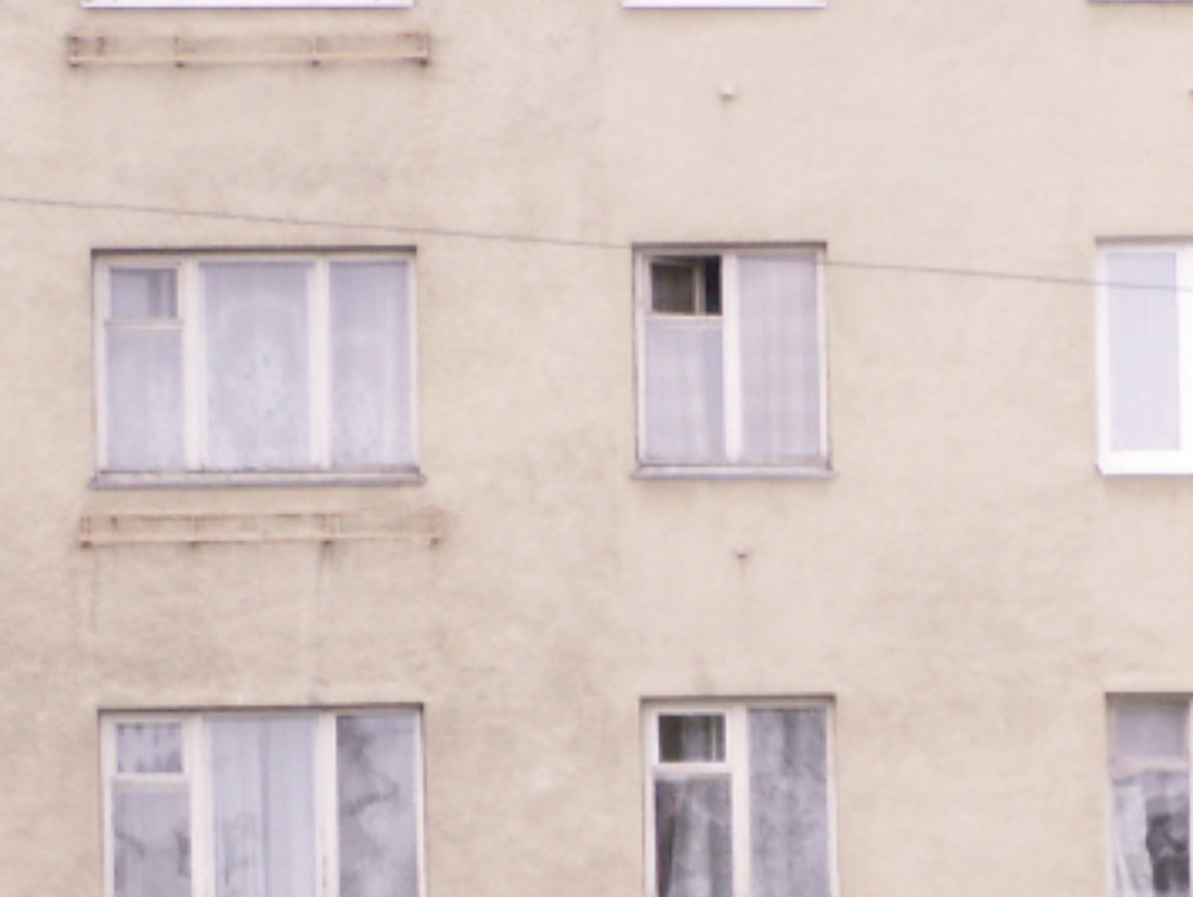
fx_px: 13627
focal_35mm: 395
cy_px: 1601
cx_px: 2137
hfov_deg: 4.9
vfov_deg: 3.7
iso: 50
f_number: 3.5
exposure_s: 1/100
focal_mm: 17.66
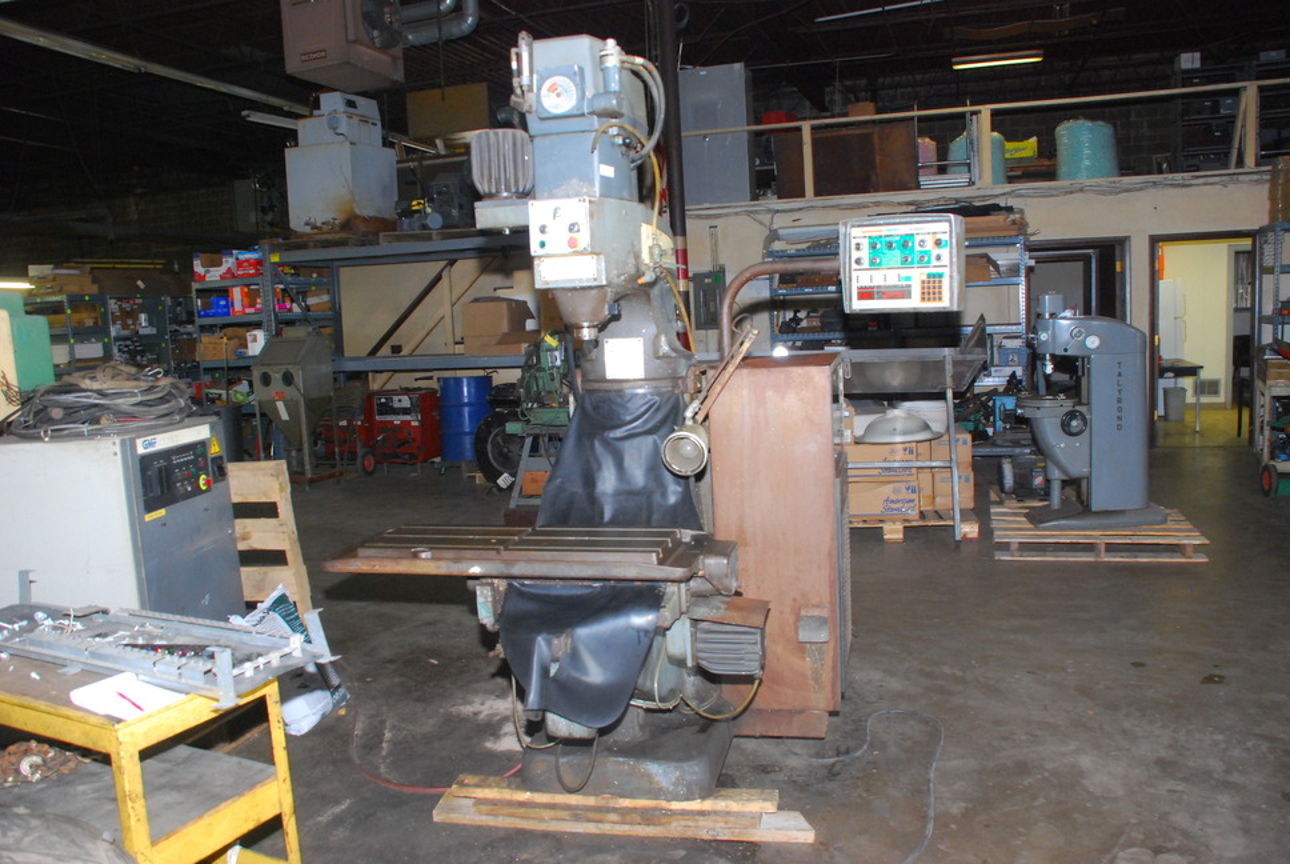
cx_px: 645
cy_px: 432
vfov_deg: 48.0
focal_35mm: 27
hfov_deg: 67.3
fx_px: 969
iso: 900
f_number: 5
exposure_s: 1/60
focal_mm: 18
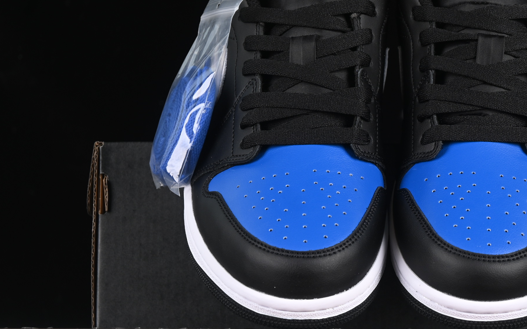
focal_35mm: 118
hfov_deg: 17.6
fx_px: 1695
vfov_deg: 11.1
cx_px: 391
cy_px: 161
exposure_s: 1/60
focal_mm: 50
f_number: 6.3
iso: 160
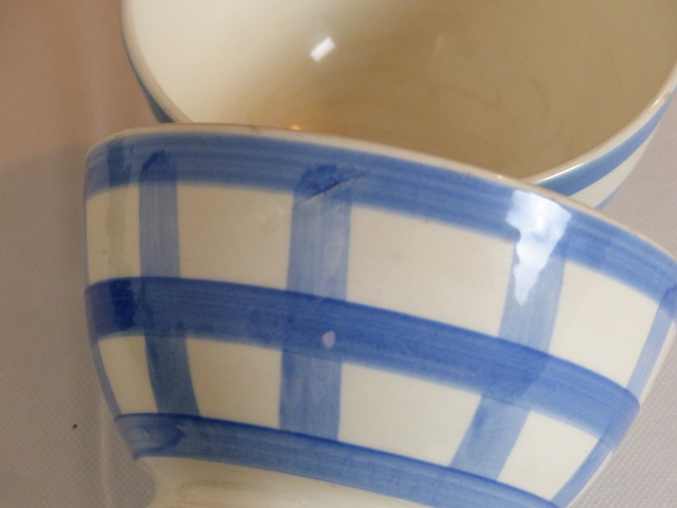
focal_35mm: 116
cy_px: 254
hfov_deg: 17.0
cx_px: 338
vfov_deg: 12.8
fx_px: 2269
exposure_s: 1/60
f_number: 2.8
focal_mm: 19.2
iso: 400
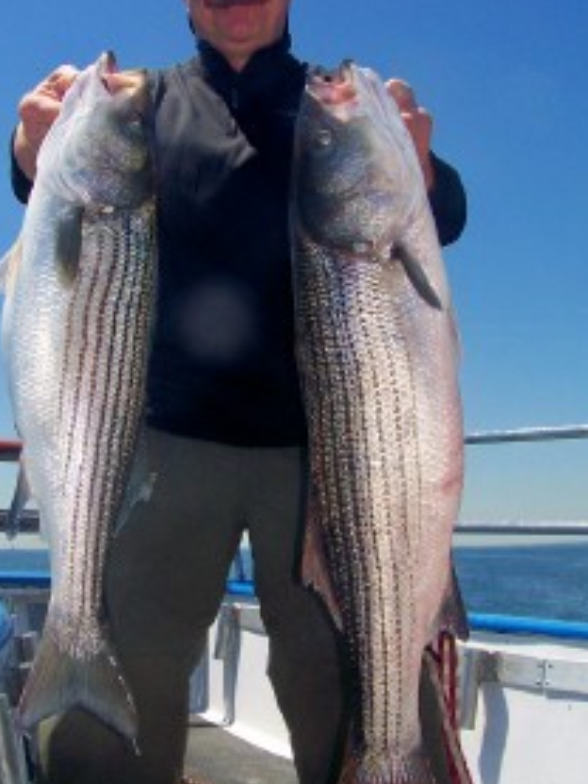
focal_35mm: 52
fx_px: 1177
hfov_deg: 28.0
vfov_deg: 36.7
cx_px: 232
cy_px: 328
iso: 64
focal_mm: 5.85
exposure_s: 1/640
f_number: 4
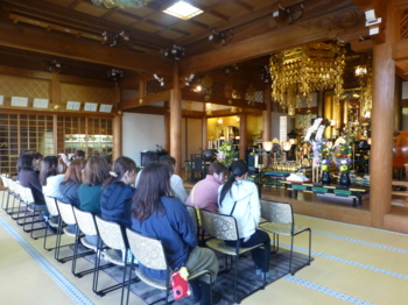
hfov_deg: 69.4
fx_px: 294
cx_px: 204
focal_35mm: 25
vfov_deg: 54.8
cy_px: 152
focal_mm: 4.3
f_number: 3.3
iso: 400
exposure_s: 1/13
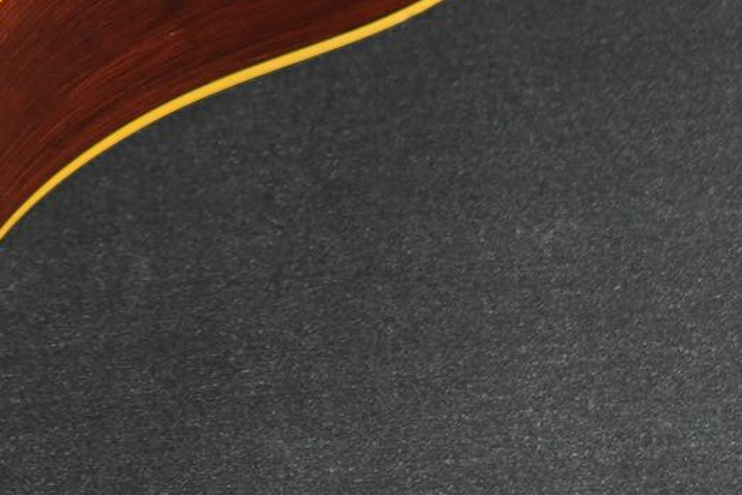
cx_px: 143
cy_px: -388
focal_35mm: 300
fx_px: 6180
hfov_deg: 6.9
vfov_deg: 4.5
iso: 100
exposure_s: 1/60
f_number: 2
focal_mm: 35
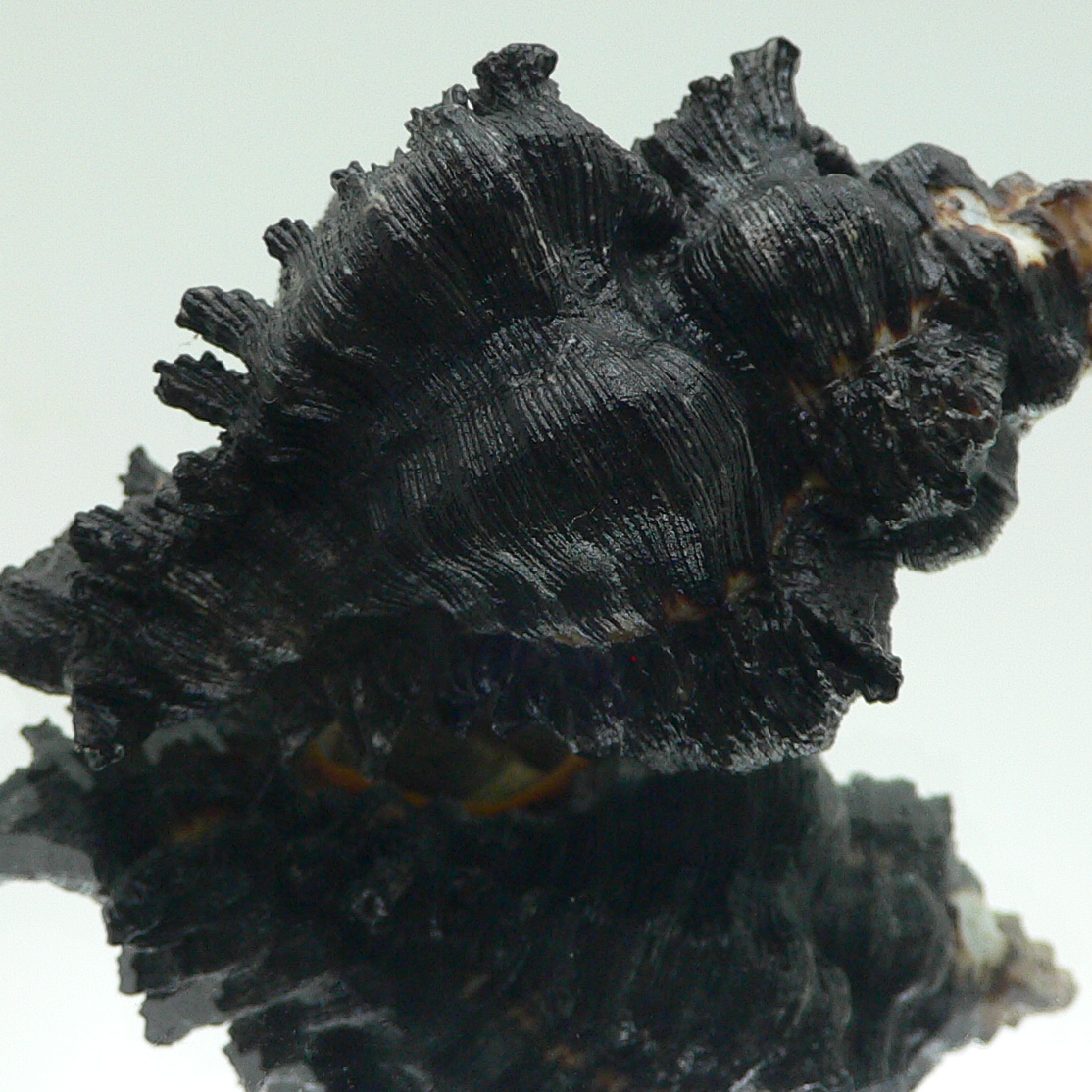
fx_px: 1999
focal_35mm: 56
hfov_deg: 30.6
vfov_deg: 30.6
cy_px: 513
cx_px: 523
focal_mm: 4.6
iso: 150
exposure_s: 1/60
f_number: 2.8
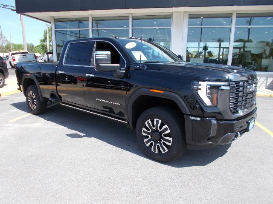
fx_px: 205
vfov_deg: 53.1
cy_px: 102
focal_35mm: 26
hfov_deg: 67.3
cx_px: 136
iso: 80
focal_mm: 4.6
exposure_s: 1/400
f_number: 3.2
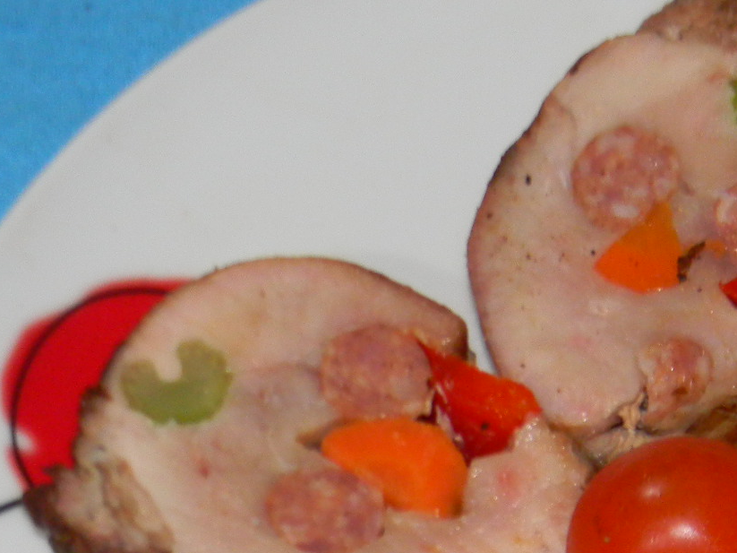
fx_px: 2171
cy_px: 609
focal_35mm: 102
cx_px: 604
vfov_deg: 14.2
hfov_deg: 19.0
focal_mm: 7.3
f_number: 3.8
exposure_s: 1/30
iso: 200
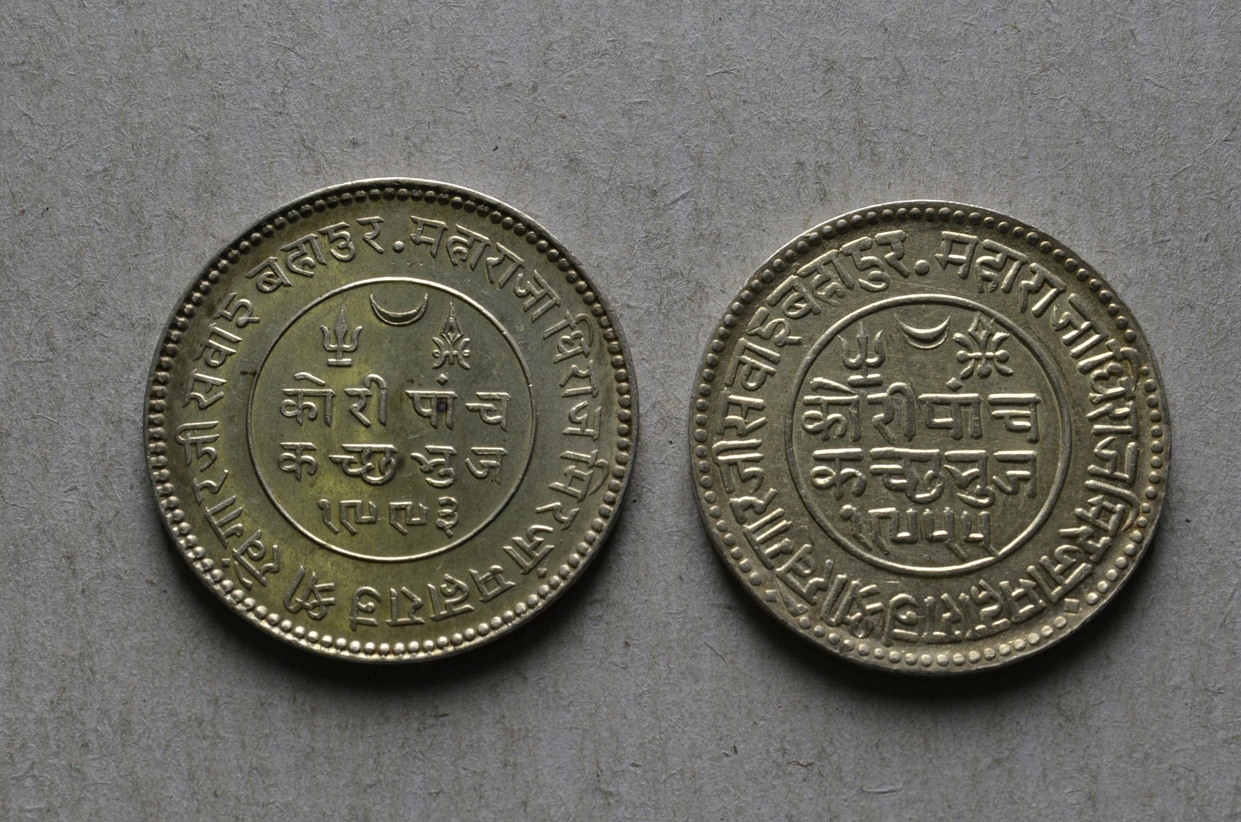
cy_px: 411
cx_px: 620
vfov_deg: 16.5
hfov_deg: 24.7
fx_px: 2838
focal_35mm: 82
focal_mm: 55
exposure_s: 1/250
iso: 400
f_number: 14
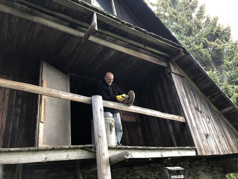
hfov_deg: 63.4
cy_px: 90
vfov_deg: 49.7
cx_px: 119
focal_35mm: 28
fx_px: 193
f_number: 1.8
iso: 40
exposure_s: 1/30
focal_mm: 3.99
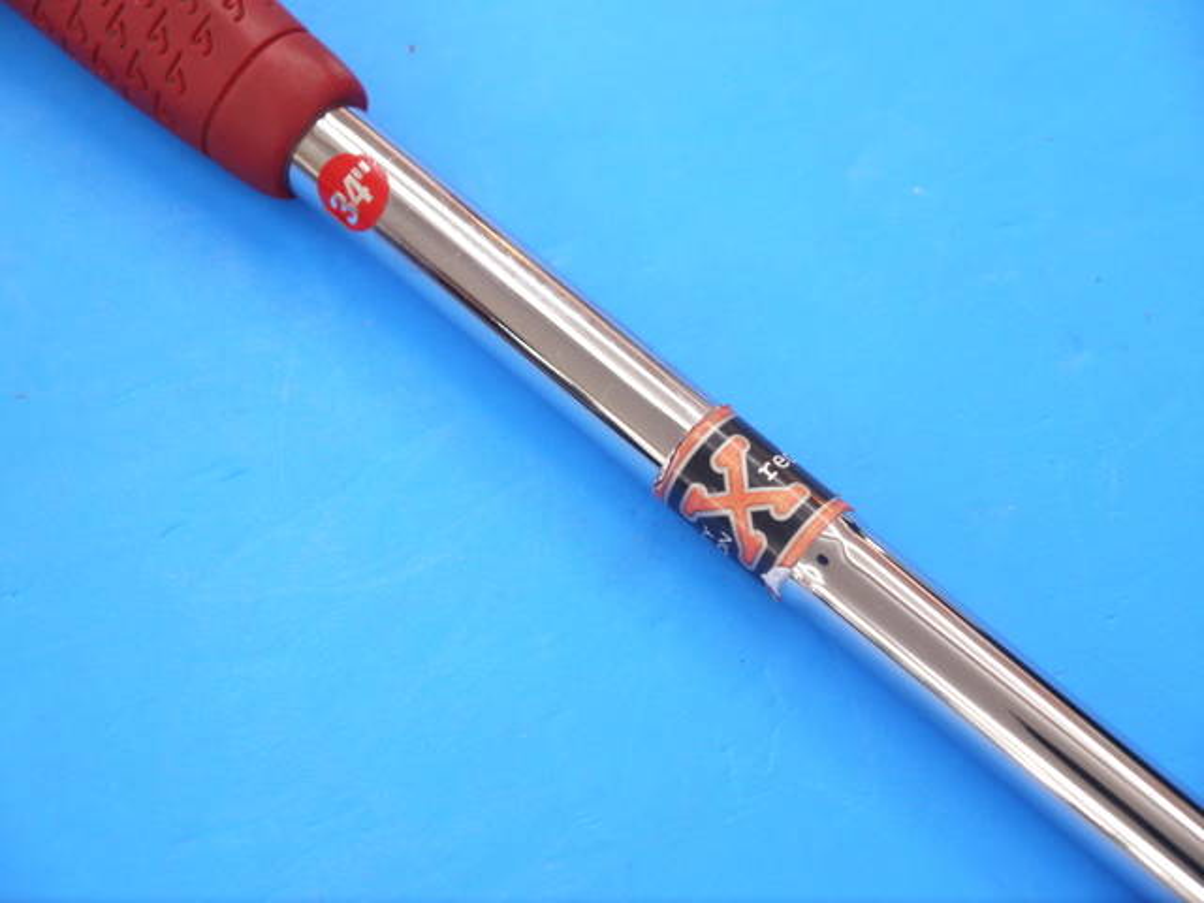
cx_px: 602
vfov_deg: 17.6
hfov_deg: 23.3
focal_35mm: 84
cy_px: 452
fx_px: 2922
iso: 800
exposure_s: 1/80
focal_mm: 42
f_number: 5.6
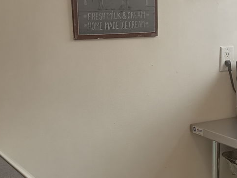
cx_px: 173
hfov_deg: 24.5
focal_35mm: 79
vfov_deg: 18.5
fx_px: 541
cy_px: 137
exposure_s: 1/60
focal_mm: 5.27
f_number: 1.7
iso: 381
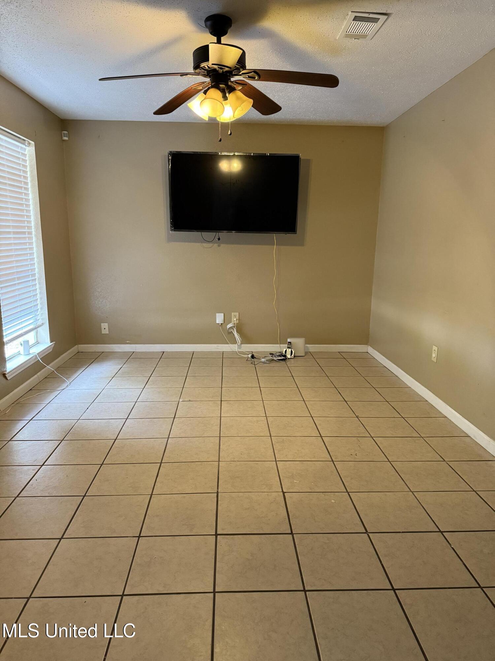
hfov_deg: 56.8
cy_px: 330
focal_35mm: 24
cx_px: 248
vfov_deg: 71.6
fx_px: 458
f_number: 1.78
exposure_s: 1/60
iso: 640
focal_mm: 6.76
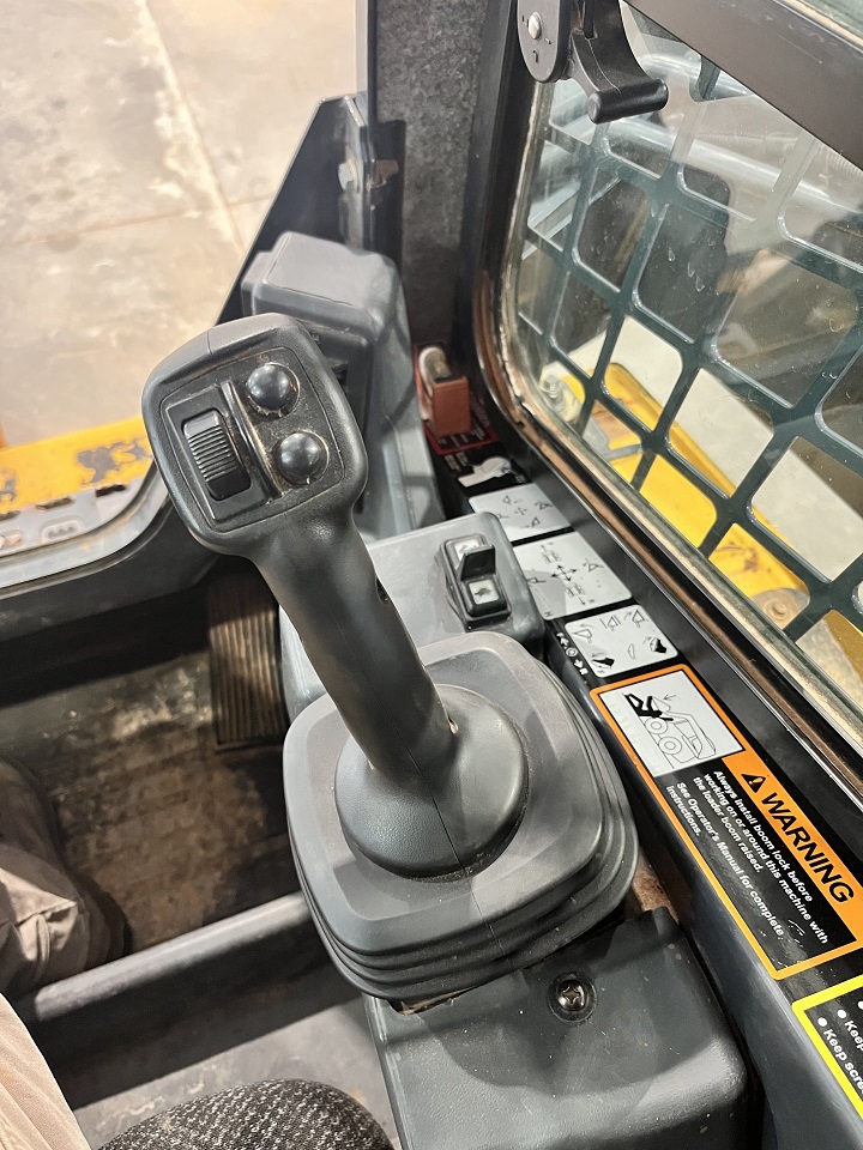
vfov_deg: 67.3
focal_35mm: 26
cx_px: 432
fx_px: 864
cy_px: 575
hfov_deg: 53.1
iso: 500
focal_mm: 5.1
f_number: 1.6
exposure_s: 1/60
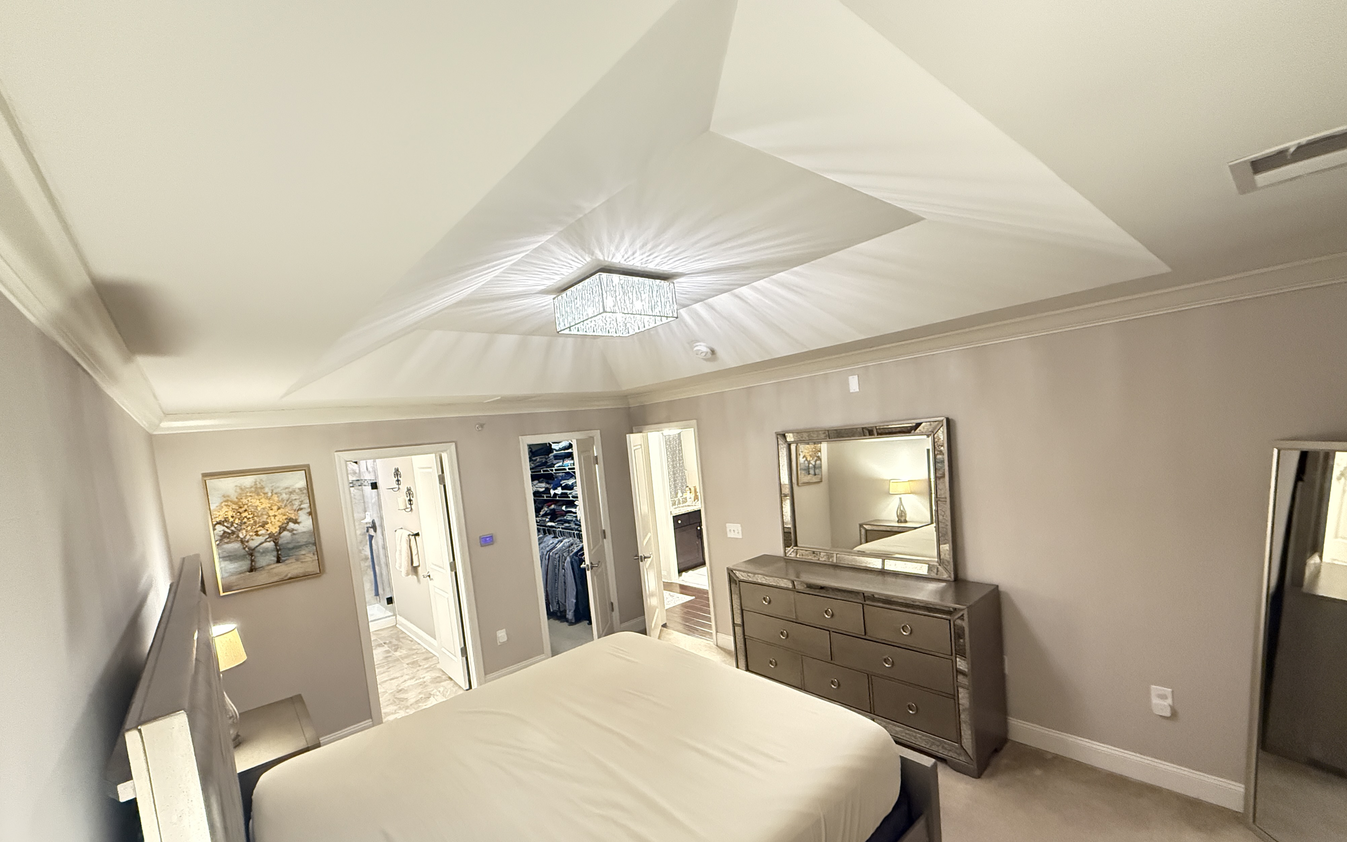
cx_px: 674
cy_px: 473
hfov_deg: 101.5
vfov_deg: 74.5
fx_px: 551
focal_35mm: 15
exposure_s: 1/40
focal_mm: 2.22
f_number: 2.2
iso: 1000
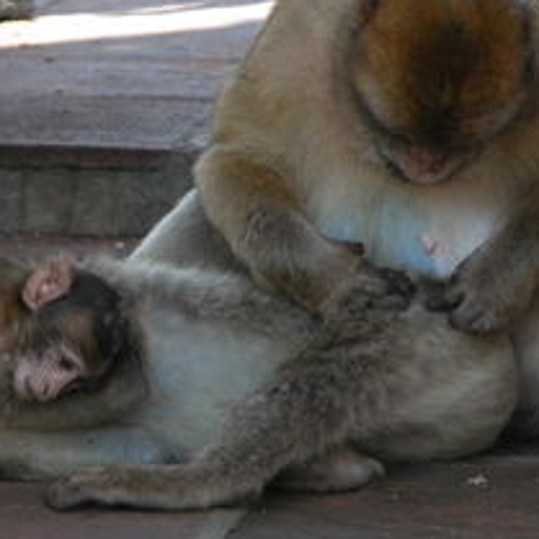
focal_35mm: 348
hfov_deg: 5.0
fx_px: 6131
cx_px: 162
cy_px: 211
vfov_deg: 5.0
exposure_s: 1/116
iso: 100
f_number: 4.1
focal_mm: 52.4
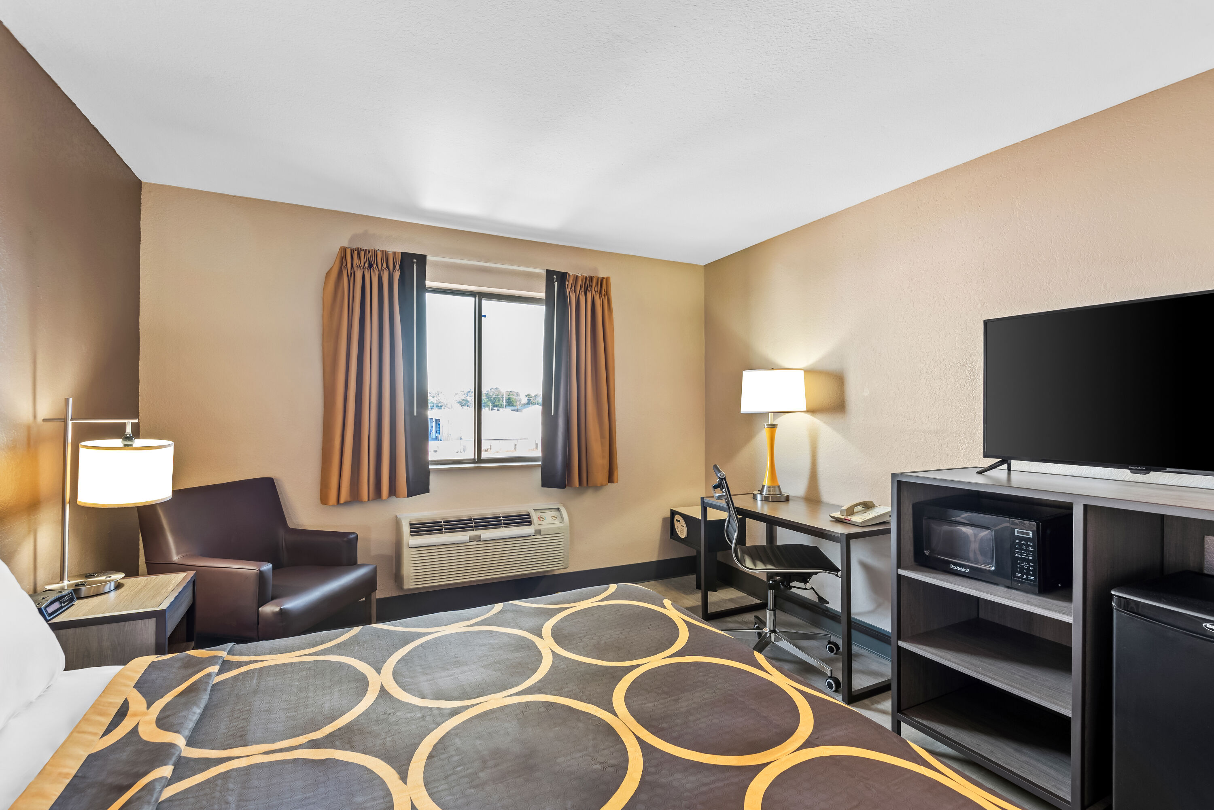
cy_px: 405
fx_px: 540
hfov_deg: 96.7
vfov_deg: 73.8
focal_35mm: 16
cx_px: 607
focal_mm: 16
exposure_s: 1.6
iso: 100
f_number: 8
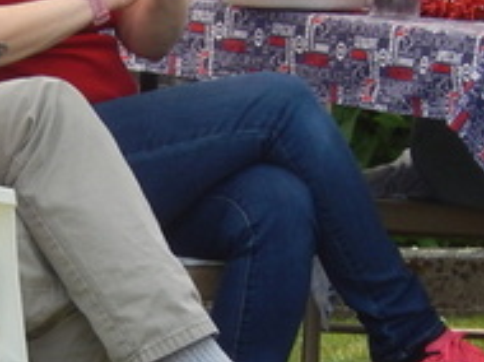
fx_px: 9859
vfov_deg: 2.1
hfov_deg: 2.8
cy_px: 242
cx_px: 71
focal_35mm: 706
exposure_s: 1/125
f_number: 5.7
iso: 125
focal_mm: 30.3
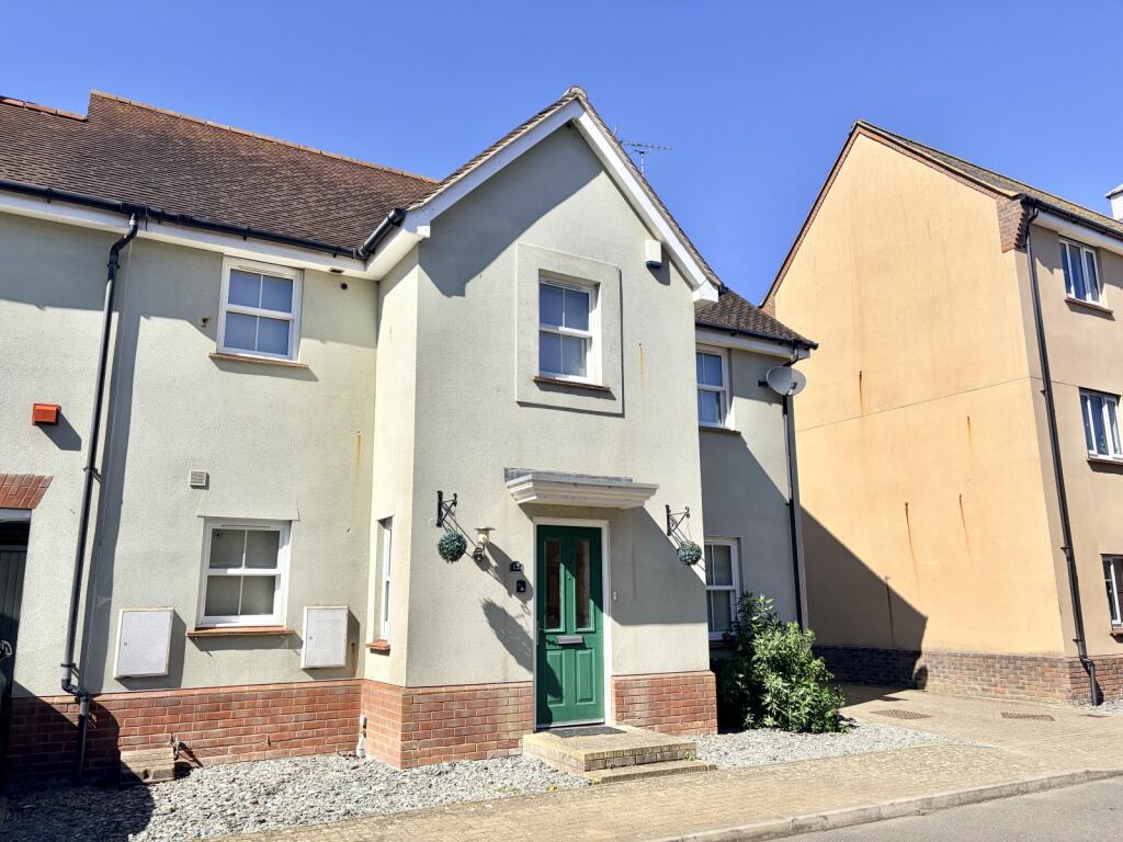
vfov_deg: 53.1
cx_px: 562
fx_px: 843
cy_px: 421
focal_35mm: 26
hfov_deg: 67.3
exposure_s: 1/4608
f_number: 1.6
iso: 50
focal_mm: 5.96
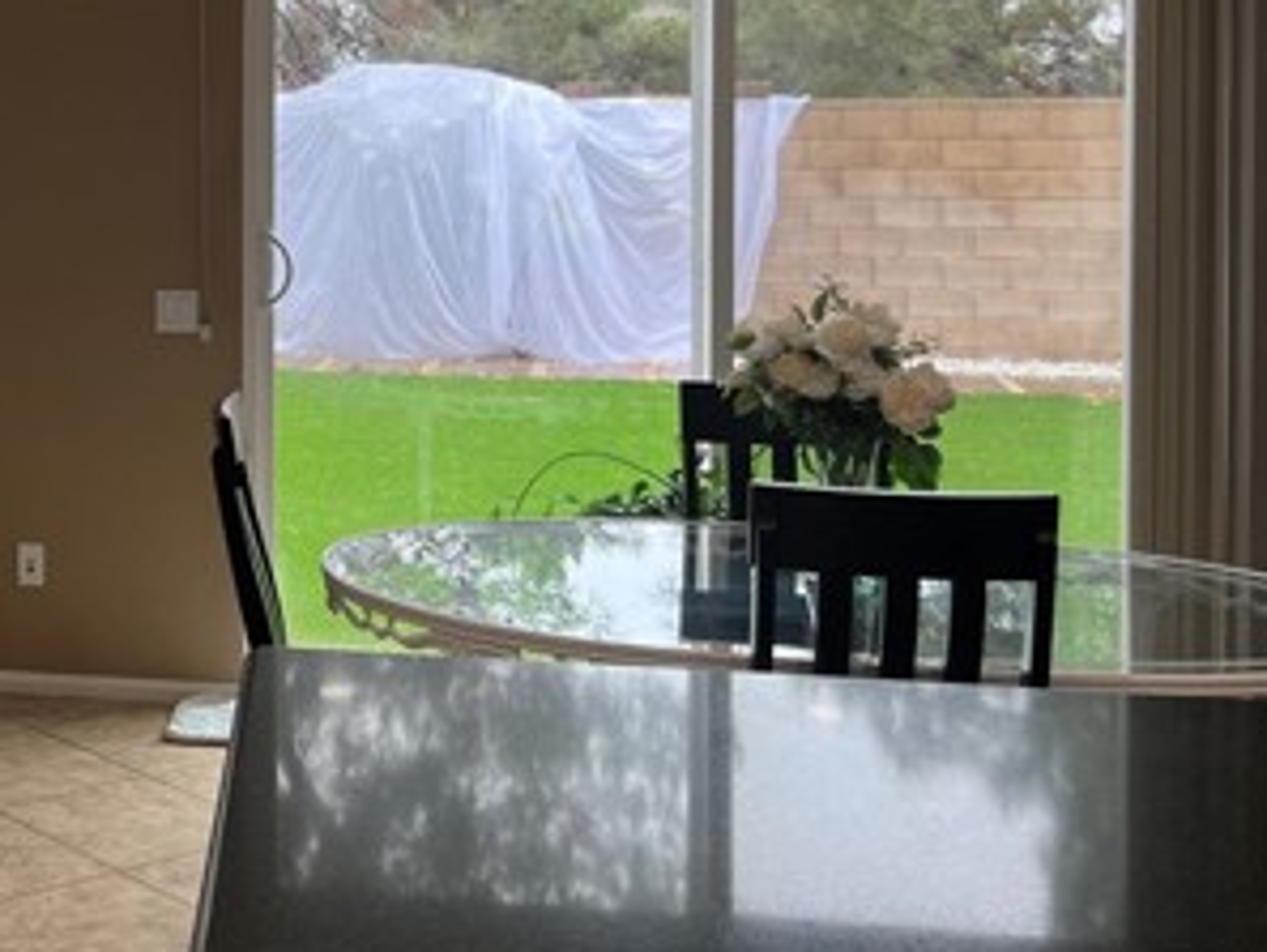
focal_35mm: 56
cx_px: -73
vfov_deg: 25.5
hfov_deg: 31.1
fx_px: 2051
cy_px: 154
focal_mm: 5.7
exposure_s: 1/120
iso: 64
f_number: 1.5
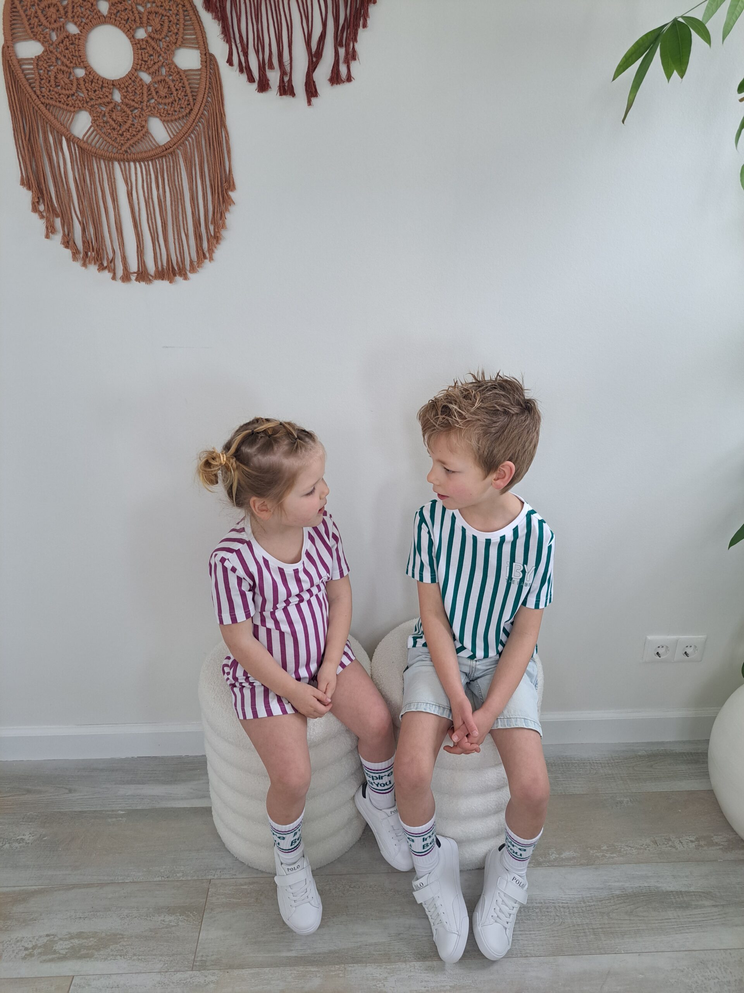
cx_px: 372
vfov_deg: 71.6
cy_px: 496
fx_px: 688
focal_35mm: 24
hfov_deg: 56.8
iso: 100
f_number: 1.8
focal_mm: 5.23
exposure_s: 1/50
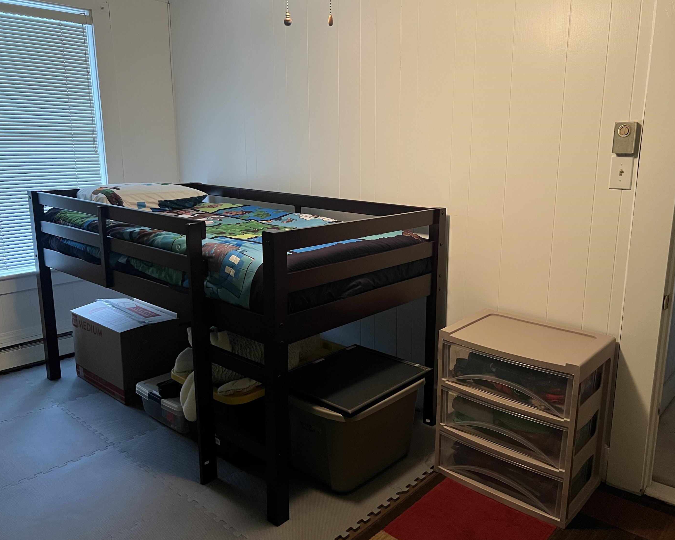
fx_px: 559
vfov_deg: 51.5
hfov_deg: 62.1
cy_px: 264
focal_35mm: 28
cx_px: 362
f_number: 1.5
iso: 500
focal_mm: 5.7
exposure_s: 1/60
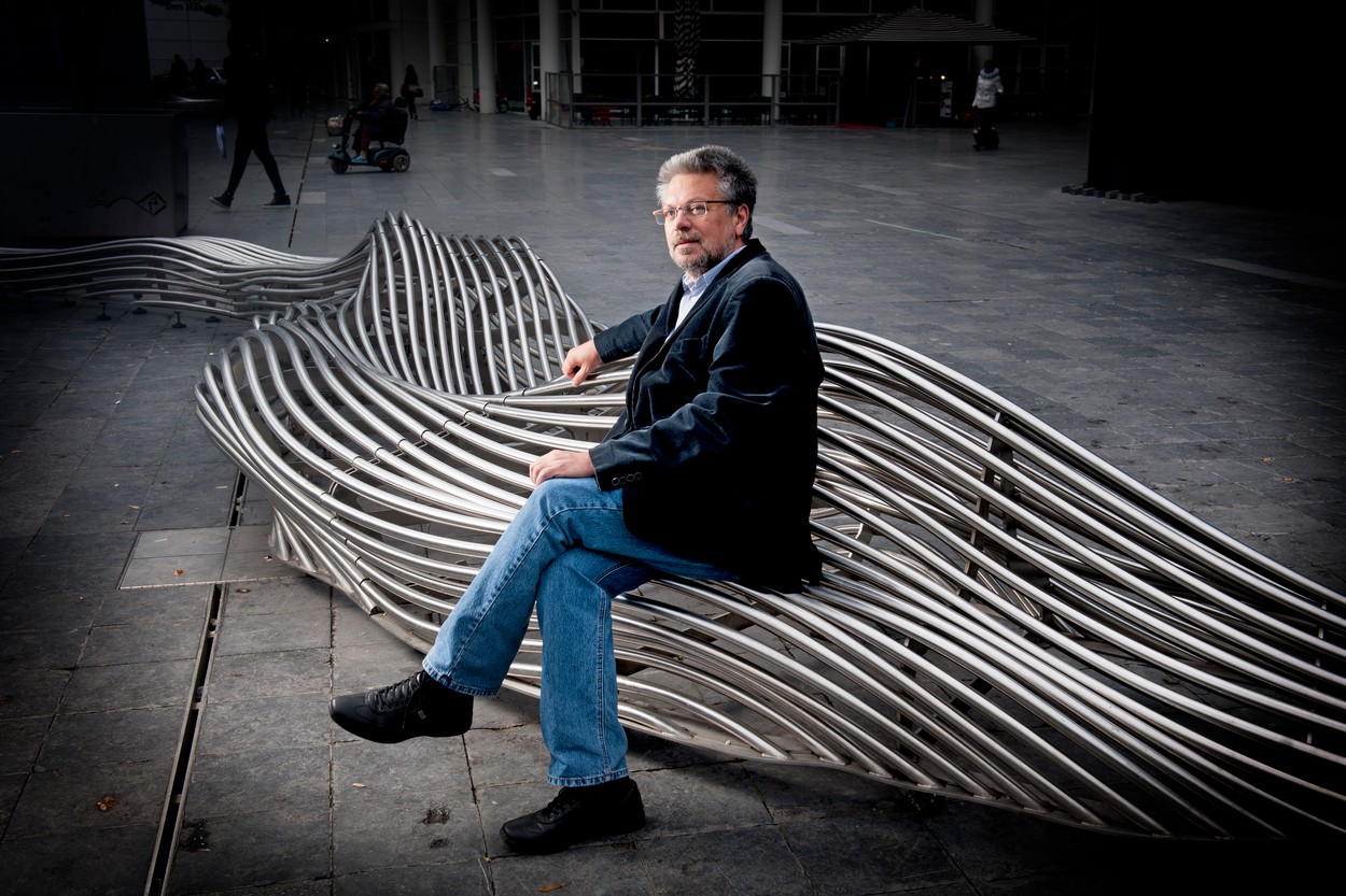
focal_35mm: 38
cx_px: 673
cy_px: 448
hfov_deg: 50.7
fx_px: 1420
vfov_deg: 35.0
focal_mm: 38
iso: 250
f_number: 7.1
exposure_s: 1/250
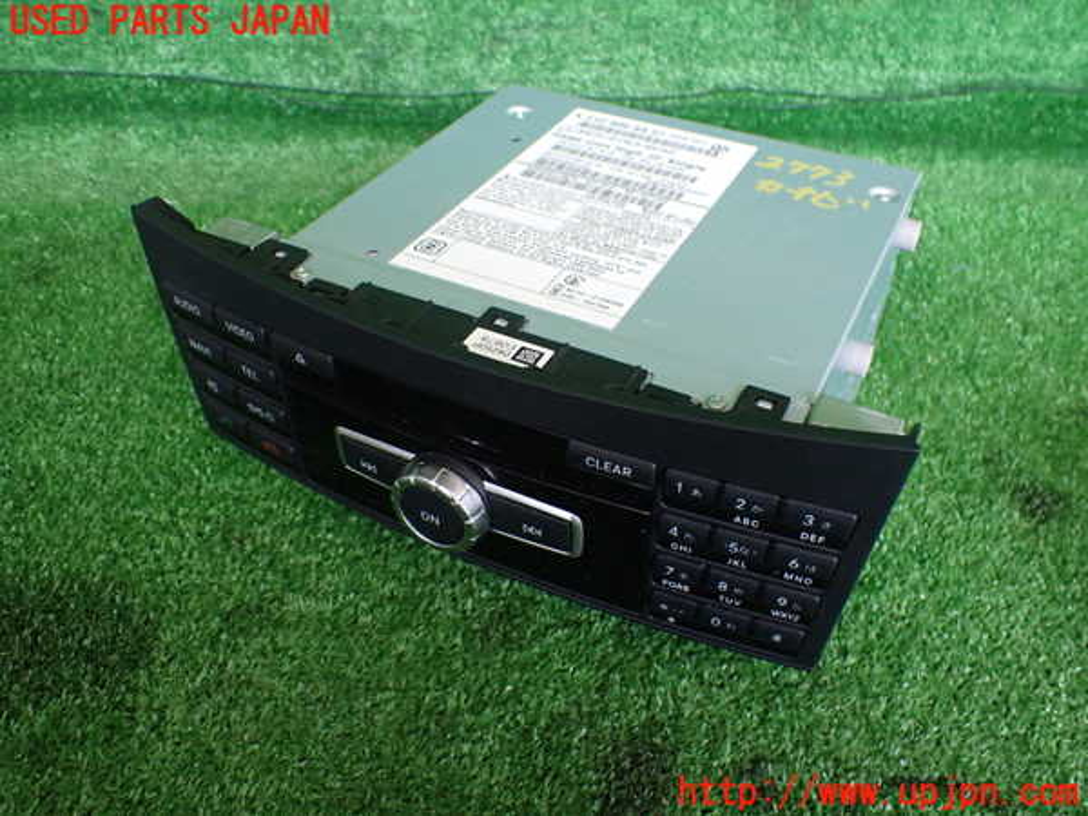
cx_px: 544
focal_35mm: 30
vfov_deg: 46.8
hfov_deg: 60.0
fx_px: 943
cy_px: 408
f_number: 2.3
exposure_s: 1/125
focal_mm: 5.4
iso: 400
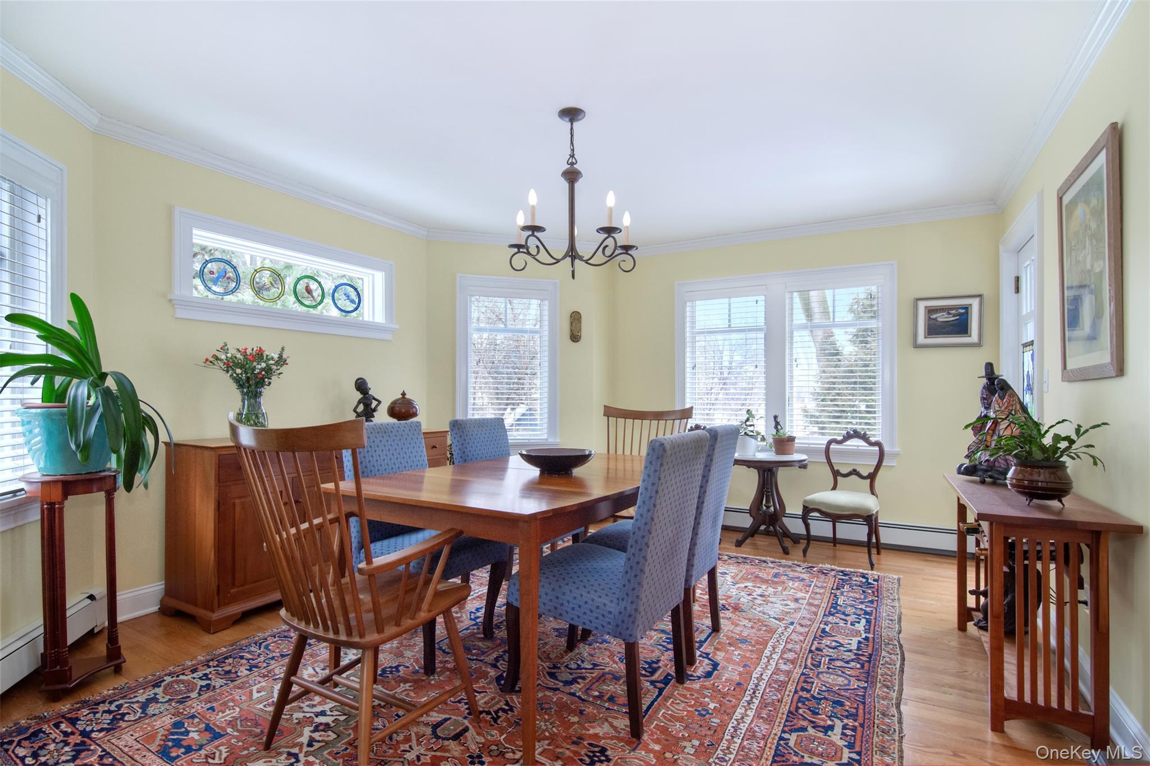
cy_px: 383
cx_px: 575
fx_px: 527
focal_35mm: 16
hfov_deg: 95.0
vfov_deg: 72.0
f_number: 8
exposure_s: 1/20
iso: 800
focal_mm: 11
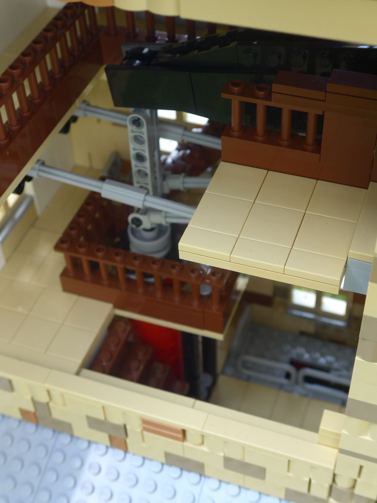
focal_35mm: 55
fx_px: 799
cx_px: 188
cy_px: 252
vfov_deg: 34.9
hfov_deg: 26.6
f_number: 3.4
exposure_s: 1/60
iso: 100
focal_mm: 11.3
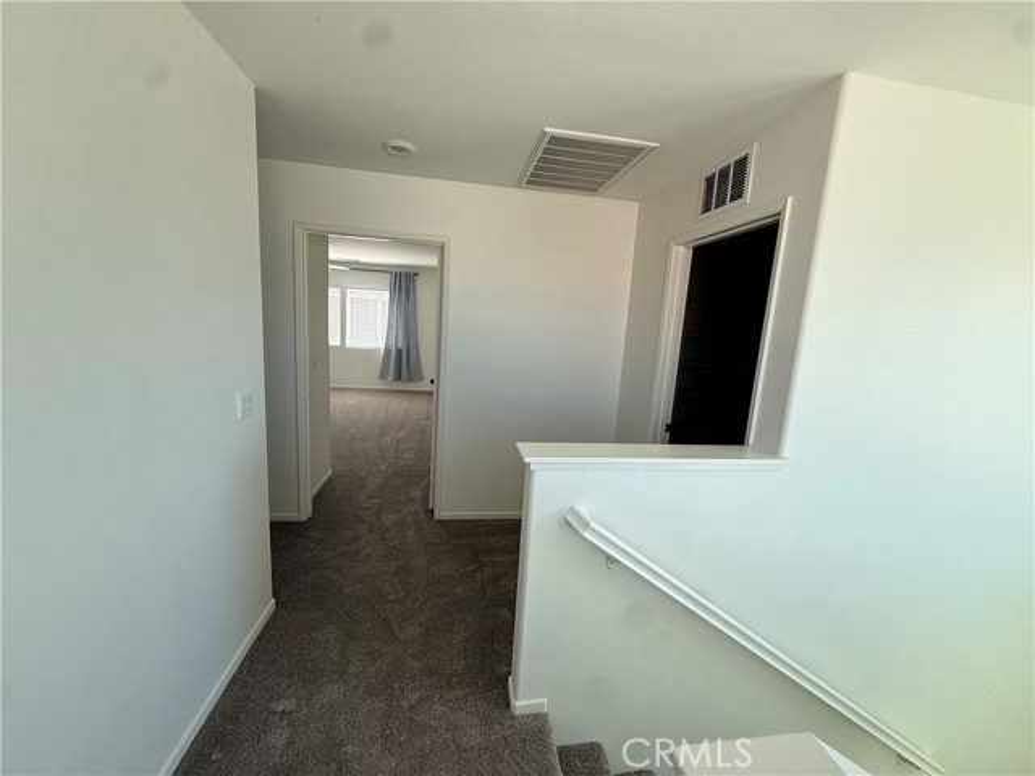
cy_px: 388
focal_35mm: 14
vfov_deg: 85.7
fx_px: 419
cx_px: 518
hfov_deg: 102.1
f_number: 2.2
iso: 64
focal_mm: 2.22
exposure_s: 1/99
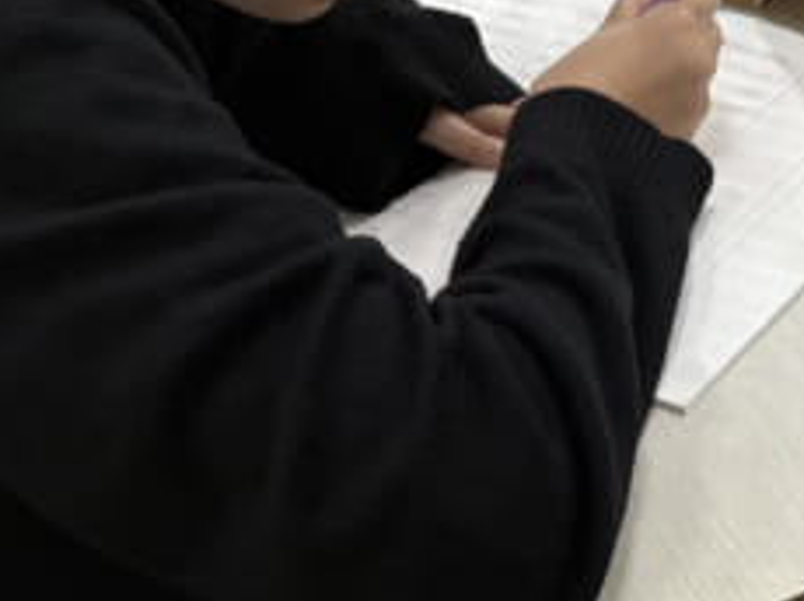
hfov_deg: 21.1
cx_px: 940
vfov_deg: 15.3
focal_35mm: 87
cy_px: -374
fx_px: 2019
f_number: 1.6
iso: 80
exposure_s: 1/100
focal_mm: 5.96
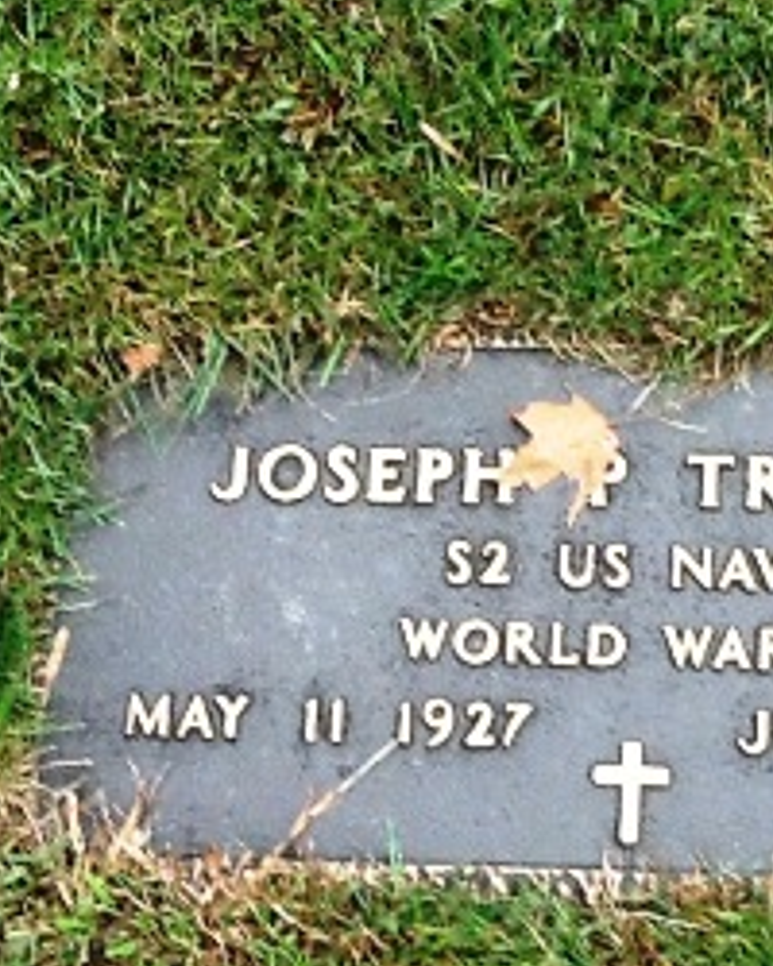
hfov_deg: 26.8
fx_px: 1601
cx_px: 568
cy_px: 526
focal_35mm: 56
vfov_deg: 33.6
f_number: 2.4
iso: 100
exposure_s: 1/120
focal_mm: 2.03
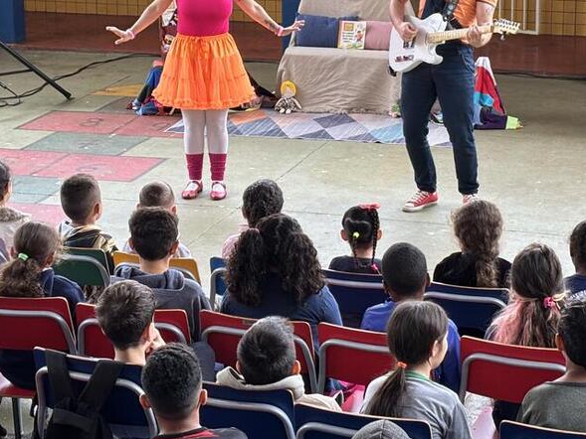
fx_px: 1795
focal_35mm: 106
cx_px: 357
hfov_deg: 18.5
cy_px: 161
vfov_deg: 14.0
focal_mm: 5.96
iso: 32
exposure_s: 1/60
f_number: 1.6
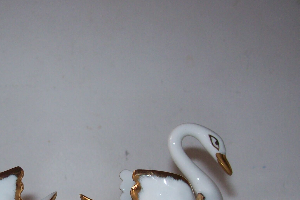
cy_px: 177
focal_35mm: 69
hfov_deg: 28.5
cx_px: 54
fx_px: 575
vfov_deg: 19.4
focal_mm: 6
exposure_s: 1/64
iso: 80
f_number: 2.7
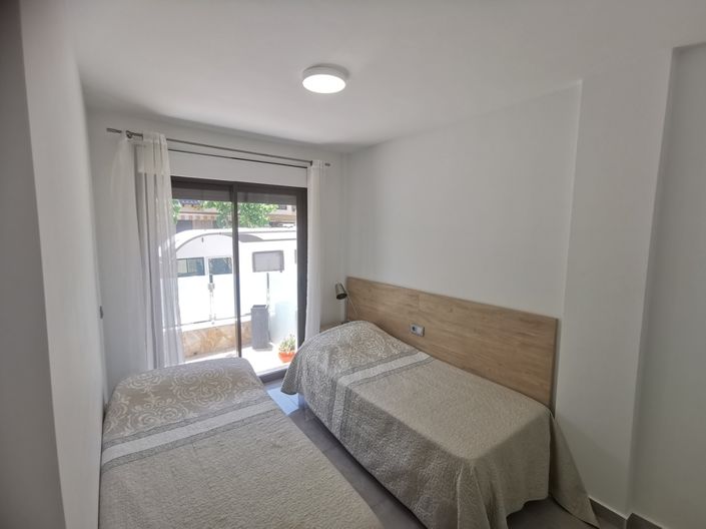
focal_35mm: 16
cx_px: 353
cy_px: 264
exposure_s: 1/99.9
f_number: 2.2
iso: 64
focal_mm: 2.35
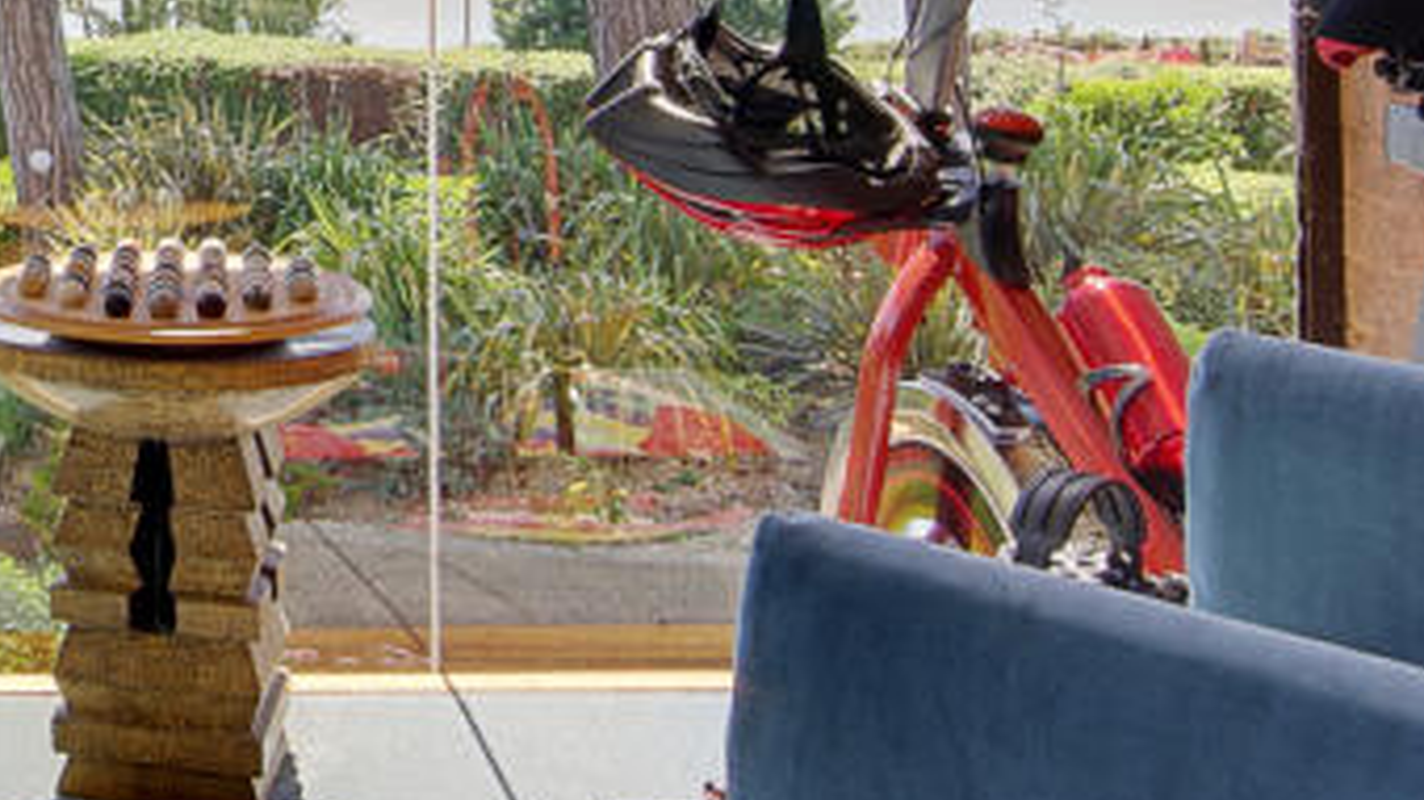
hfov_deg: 30.4
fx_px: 2265
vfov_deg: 18.8
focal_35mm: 60
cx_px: -218
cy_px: -191
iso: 100
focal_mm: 13
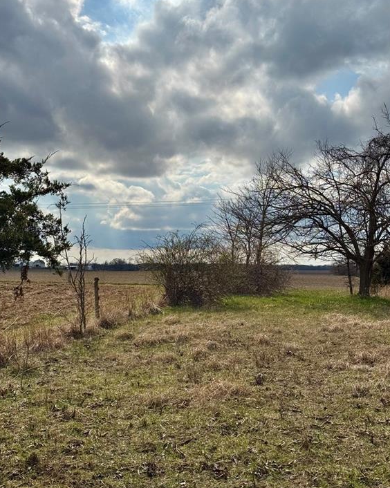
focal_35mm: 51
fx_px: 736
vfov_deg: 36.7
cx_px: 194
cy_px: 241
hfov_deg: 29.7
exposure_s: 1/15385
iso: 80
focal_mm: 6.76
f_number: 1.78
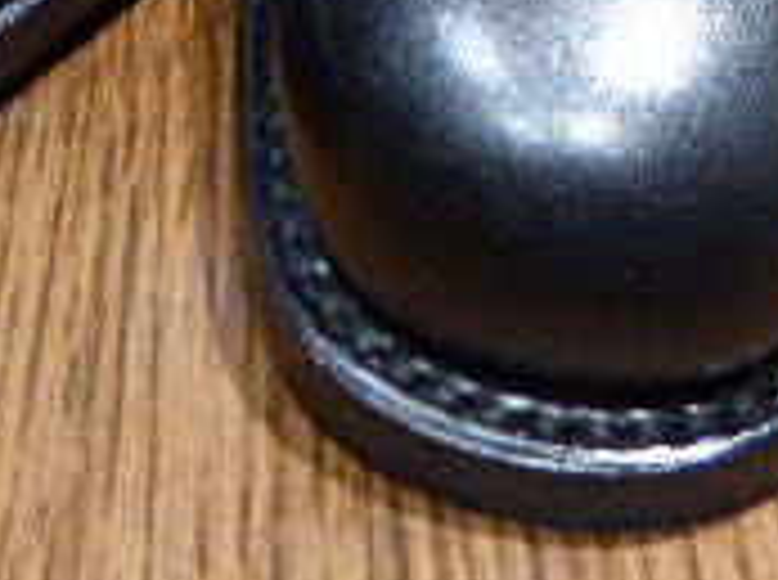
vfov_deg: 14.5
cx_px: 265
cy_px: -463
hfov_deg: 22.0
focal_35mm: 89
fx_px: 1996
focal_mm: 4.3
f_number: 3.3
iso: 400
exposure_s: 1/20
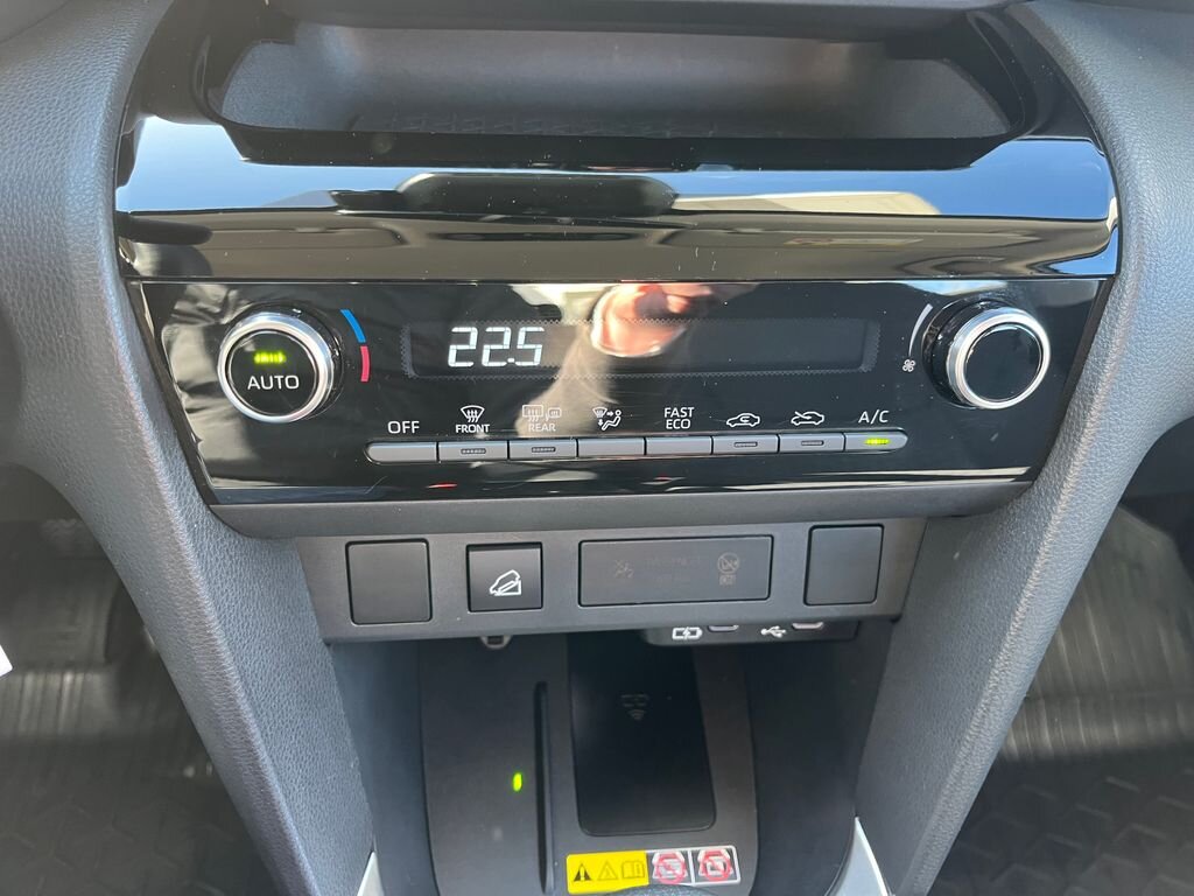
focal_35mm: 26
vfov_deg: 53.1
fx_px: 897
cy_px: 448
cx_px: 597
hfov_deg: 67.3
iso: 200
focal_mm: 5.1
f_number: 1.6
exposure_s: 1/60
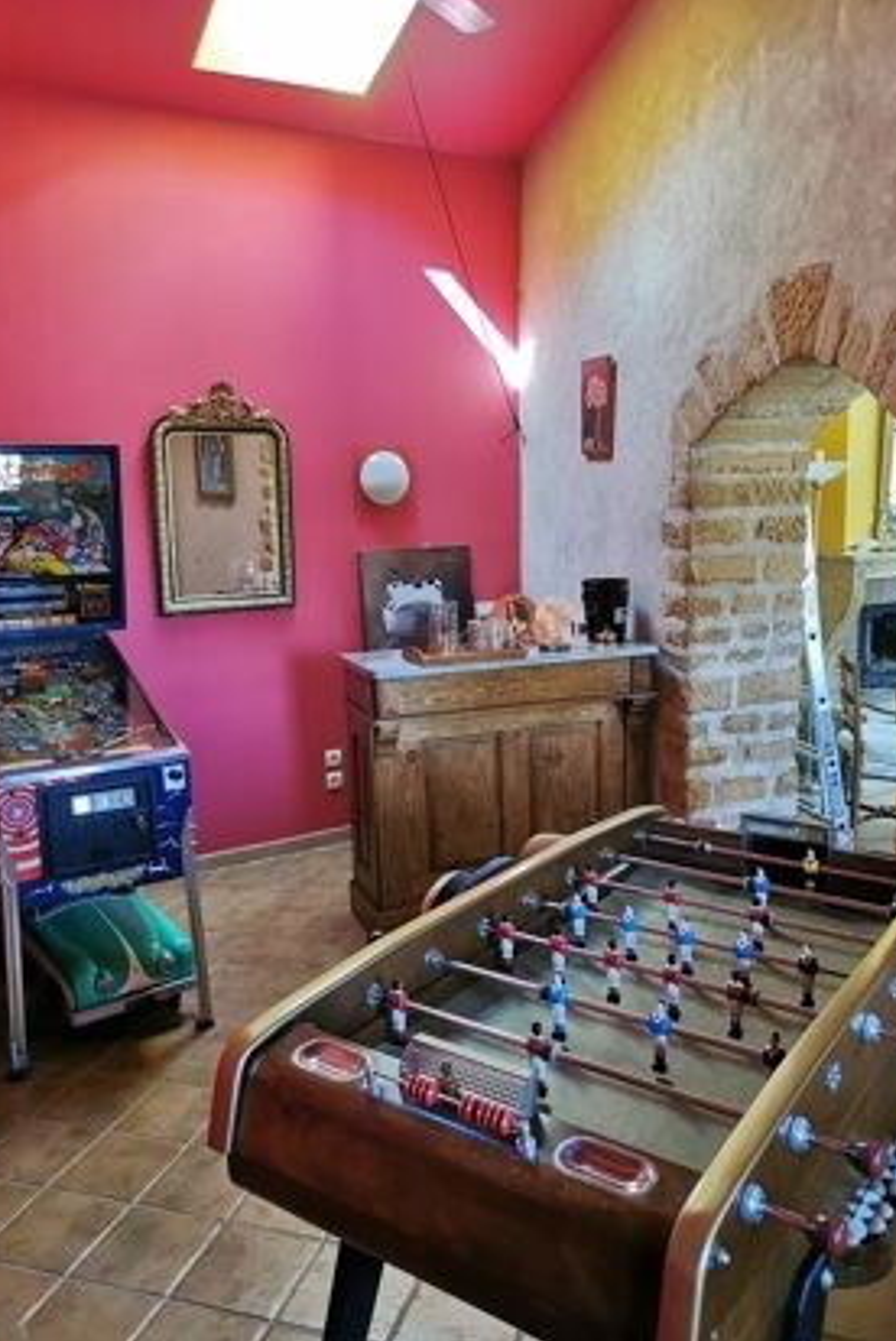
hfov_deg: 45.0
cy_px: 664
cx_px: 477
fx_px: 1081
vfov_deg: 63.6
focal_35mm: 29
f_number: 1.8
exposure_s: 1/100
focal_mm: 5.58
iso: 250
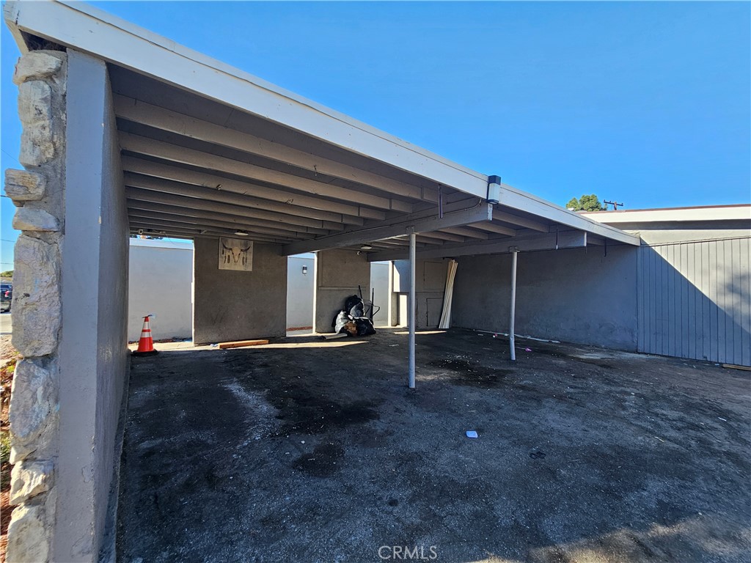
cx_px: 376
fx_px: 282
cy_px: 282
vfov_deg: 89.9
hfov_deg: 106.2
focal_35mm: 13
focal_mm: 2.2
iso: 50
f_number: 2.2
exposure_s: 1/521
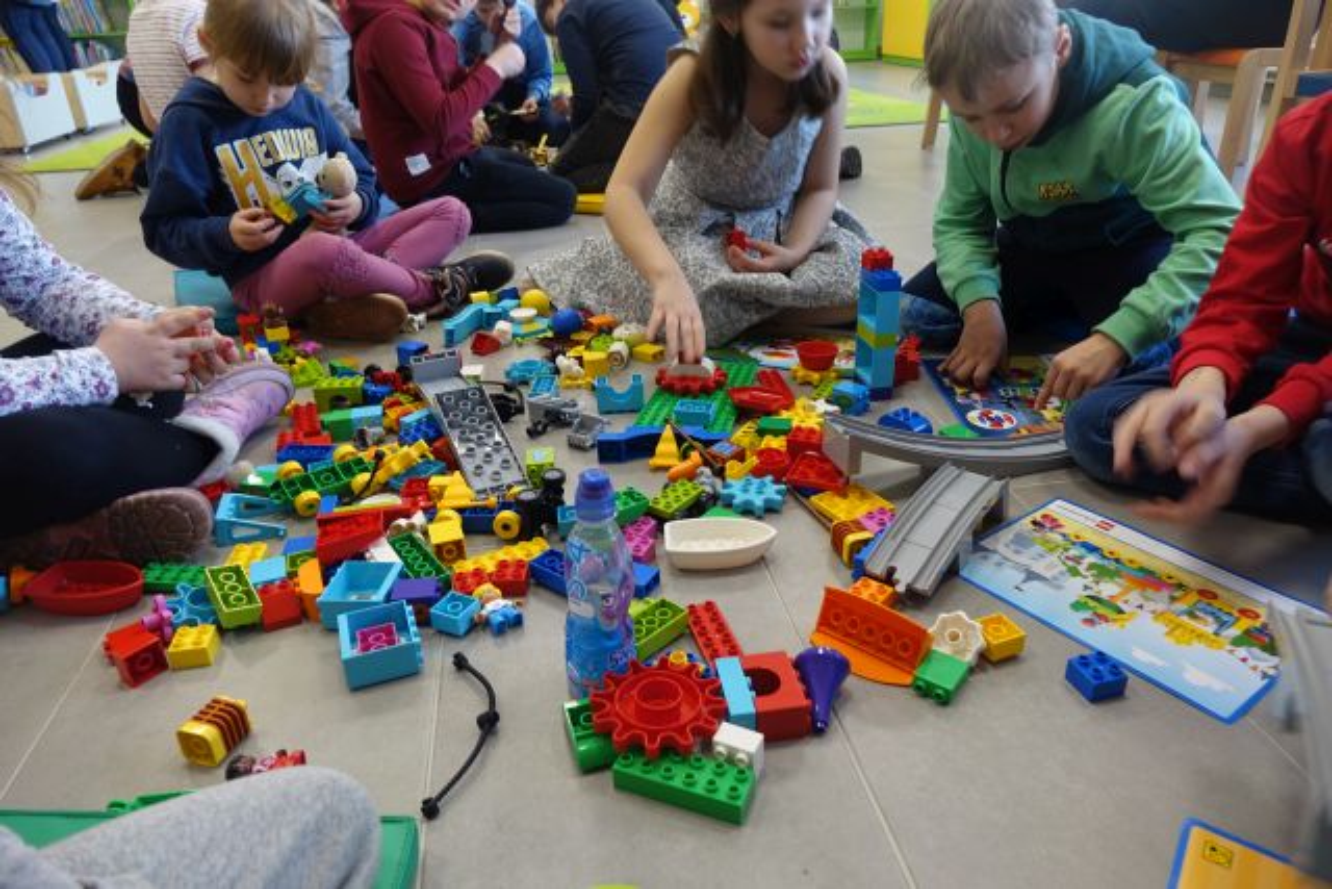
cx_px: 666
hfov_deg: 73.7
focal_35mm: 24
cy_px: 444
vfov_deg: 53.2
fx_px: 888
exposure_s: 1/30
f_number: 2.8
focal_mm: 8.8
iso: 160
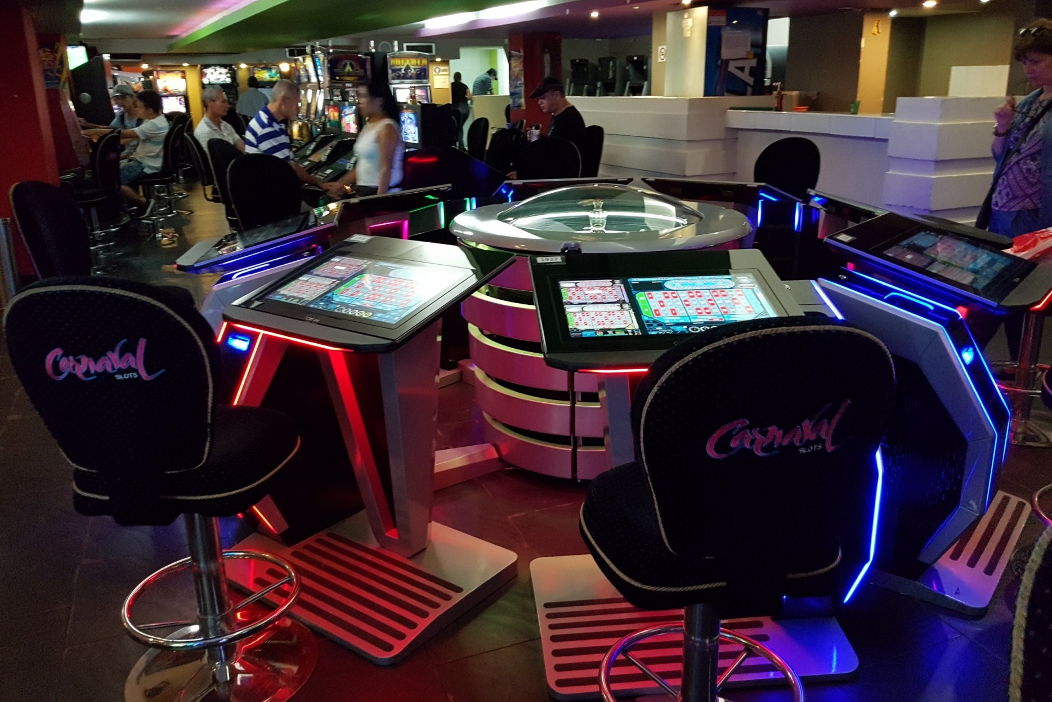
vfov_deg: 46.4
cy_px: 336
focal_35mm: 28
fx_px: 818
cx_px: 522
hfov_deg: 65.5
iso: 640
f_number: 1.7
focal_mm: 4.2
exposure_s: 1/30
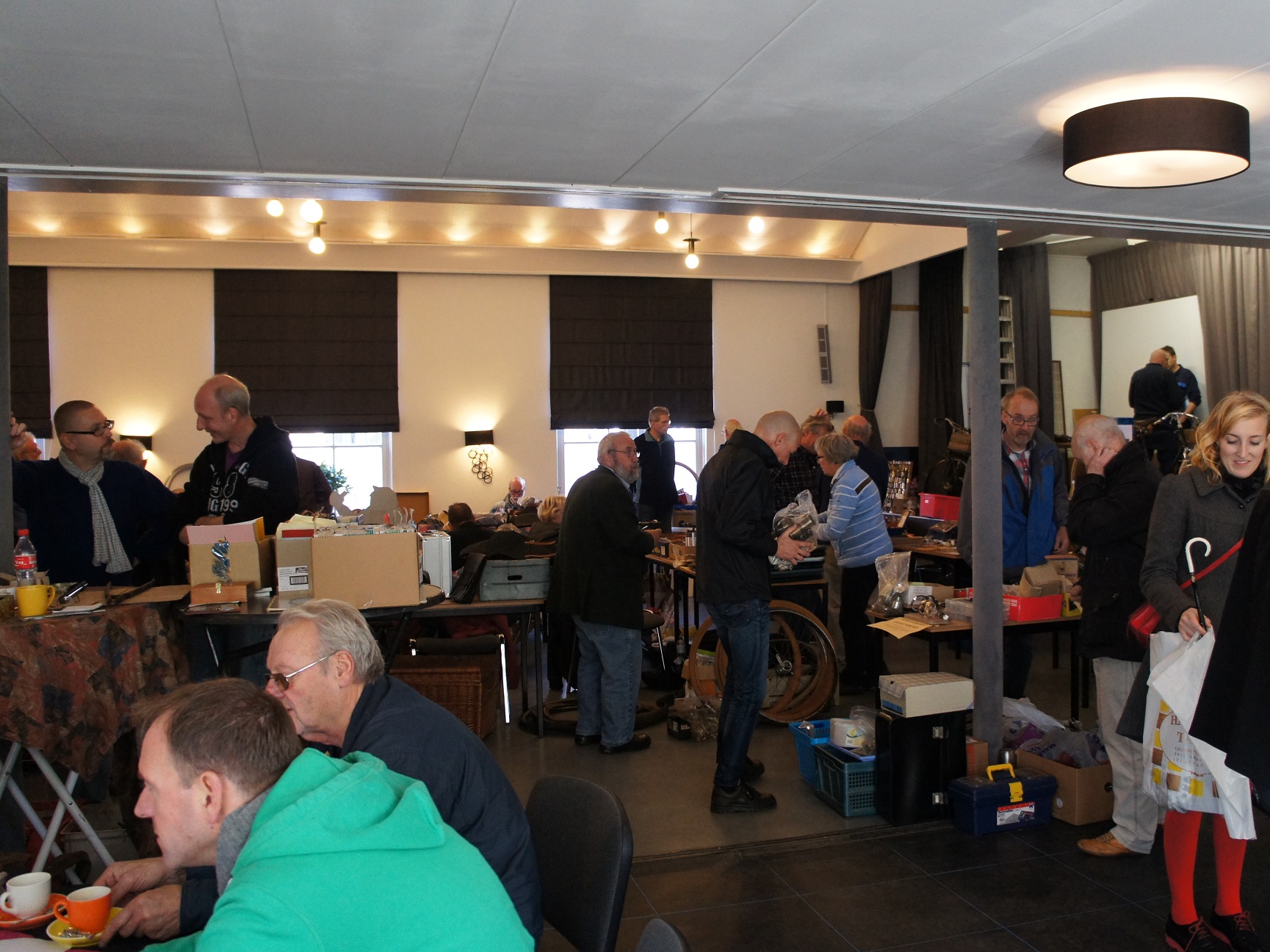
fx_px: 1100
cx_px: 715
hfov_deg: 59.8
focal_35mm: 30
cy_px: 481
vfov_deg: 46.8
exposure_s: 1/160
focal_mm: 18
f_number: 3.5
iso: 1600
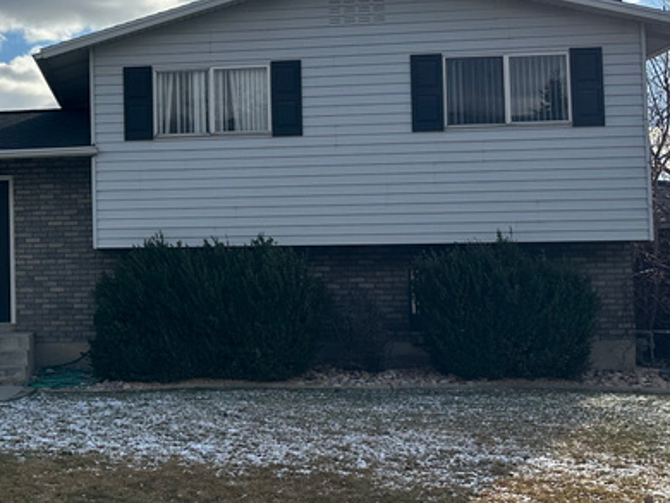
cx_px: -17
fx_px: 1220
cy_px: 206
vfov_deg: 23.3
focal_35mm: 63
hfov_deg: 28.6
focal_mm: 6.86
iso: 80
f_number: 1.78
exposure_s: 1/6623
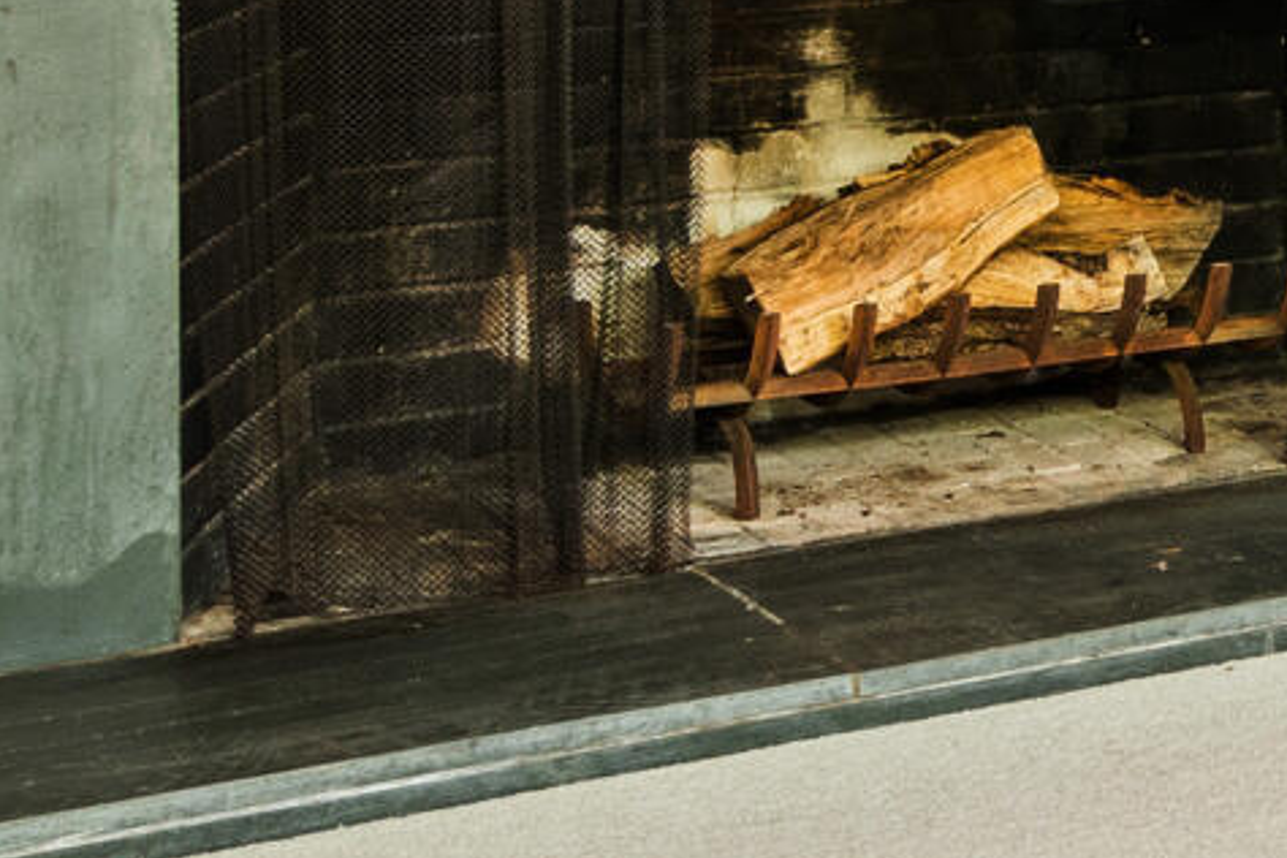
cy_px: -491
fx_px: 3396
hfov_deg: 17.7
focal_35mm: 95
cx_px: 2243
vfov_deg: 13.4
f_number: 8
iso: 100
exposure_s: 2.5
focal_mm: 10
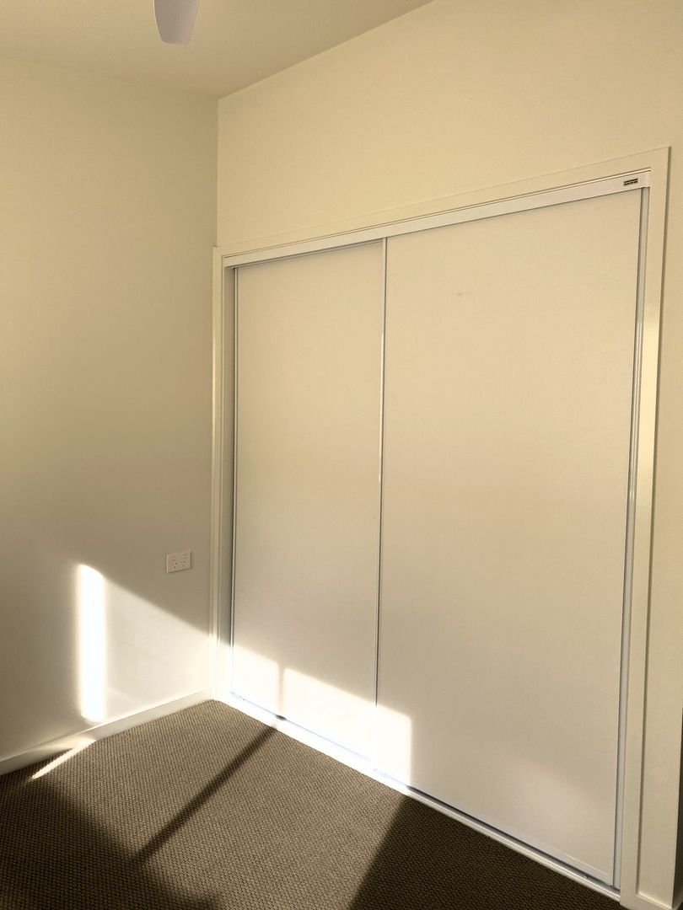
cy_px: 455
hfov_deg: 53.1
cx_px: 342
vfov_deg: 67.3
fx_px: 684
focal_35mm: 26
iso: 32
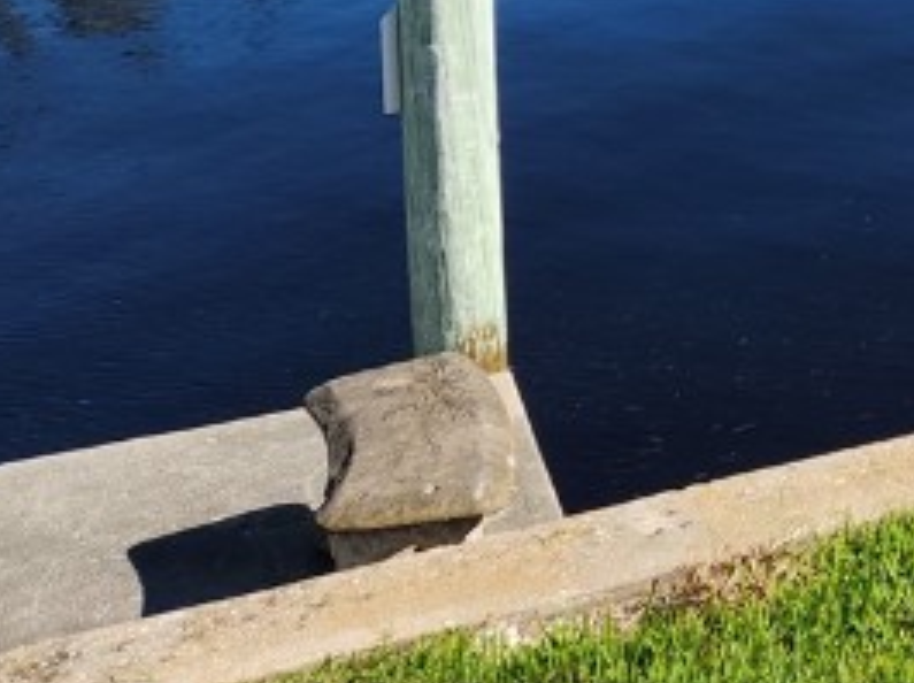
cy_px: -597
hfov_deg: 19.6
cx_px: 1307
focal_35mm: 89
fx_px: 2347
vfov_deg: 14.3
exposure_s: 1/1533
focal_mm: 5.4
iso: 20
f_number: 1.8
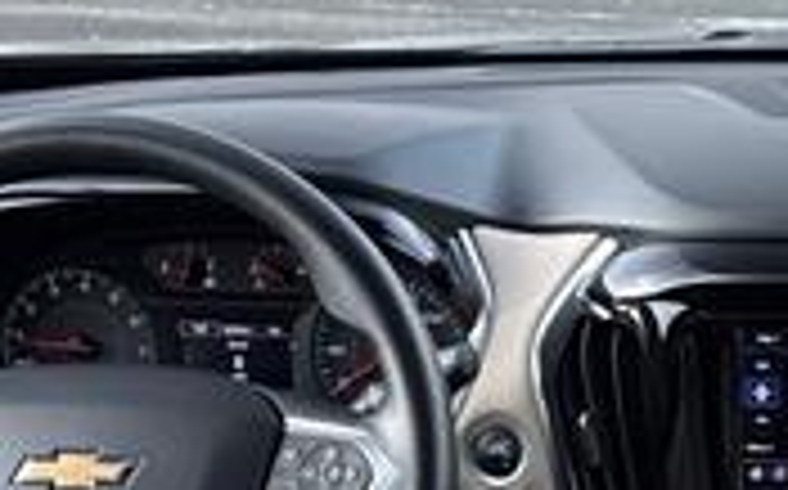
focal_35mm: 93
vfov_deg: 13.7
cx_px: 860
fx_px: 1995
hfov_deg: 21.2
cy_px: 544
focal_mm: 6.76
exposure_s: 1/121
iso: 80
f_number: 1.78
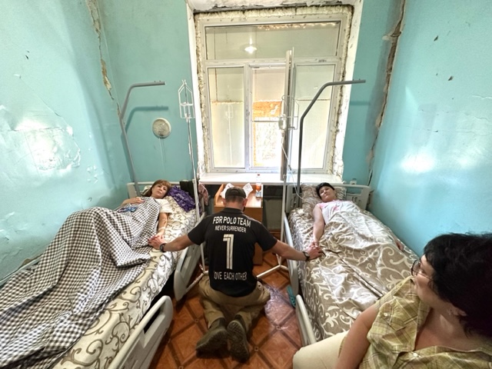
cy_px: 184
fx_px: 199
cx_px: 246
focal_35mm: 14
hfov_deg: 102.1
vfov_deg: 85.7
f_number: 2.2
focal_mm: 2.22
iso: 320
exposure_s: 1/71
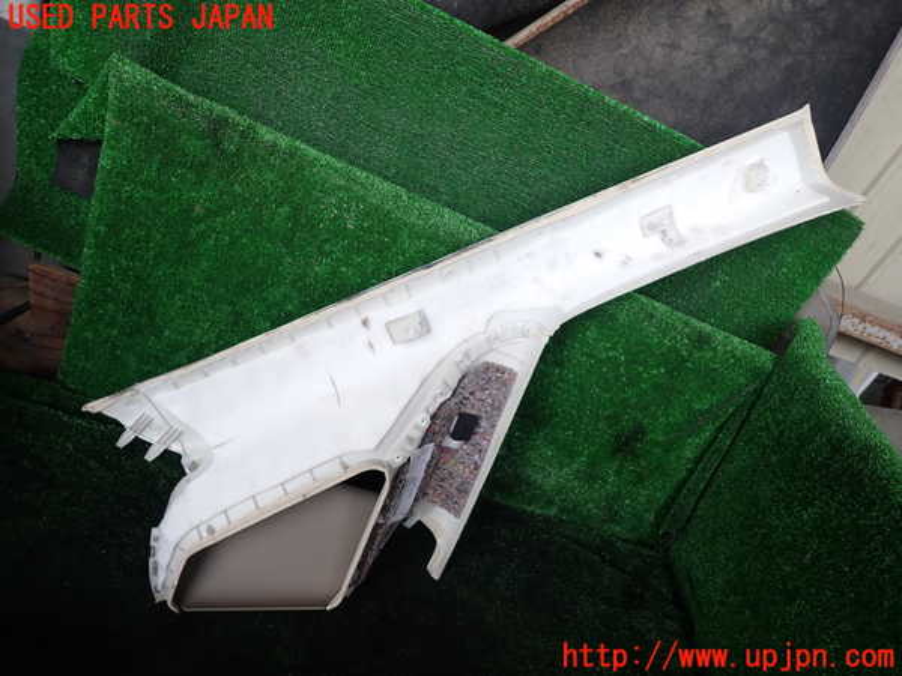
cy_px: 338
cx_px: 451
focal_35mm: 25
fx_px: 651
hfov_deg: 69.4
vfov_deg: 54.9
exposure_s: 1/100
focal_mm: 4.5
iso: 100
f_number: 2
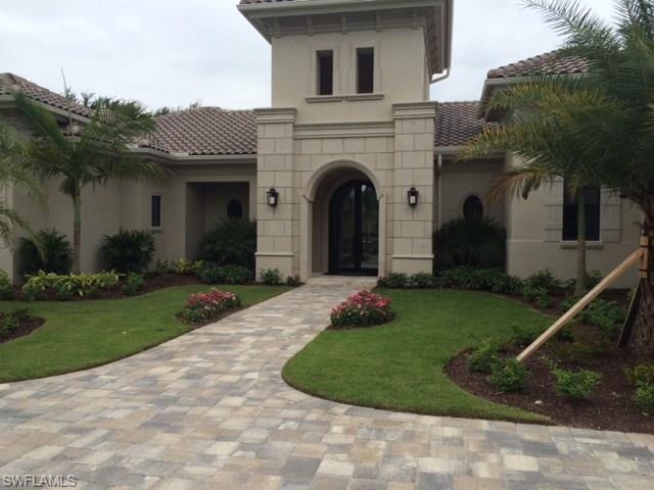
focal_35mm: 29
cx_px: 327
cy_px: 245
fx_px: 548
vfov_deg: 48.2
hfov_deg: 61.7
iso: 32
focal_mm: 4.15
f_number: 2.2
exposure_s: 1/977
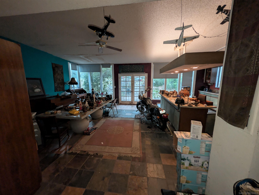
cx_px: 130
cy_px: 98
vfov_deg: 94.6
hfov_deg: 110.5
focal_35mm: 12
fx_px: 90
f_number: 1.7
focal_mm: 2.02
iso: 222
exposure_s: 1/24
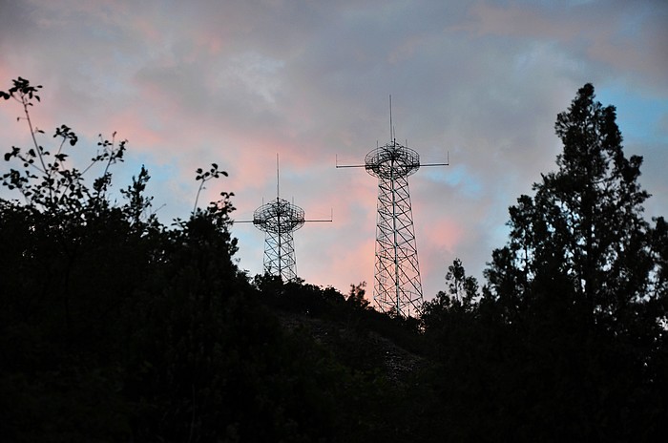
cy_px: 222
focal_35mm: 105
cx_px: 334
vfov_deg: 13.0
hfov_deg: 19.5
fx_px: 1945
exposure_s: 1/40
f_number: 5.3
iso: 200
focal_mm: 70
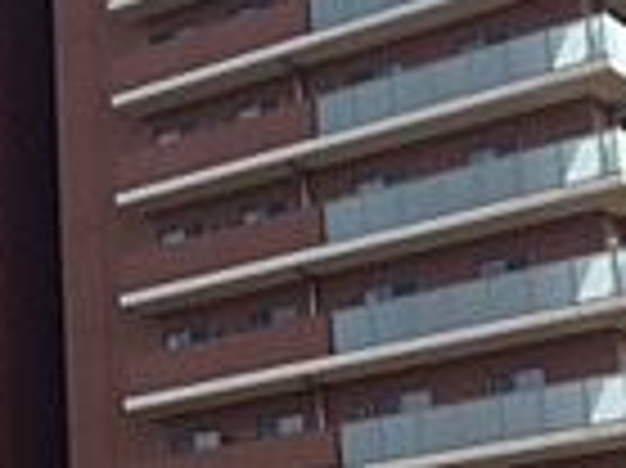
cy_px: 333
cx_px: -464
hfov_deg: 13.4
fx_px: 2421
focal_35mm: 134
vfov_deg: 11.0
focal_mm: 4.15
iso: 32
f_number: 2.2
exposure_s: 1/1866
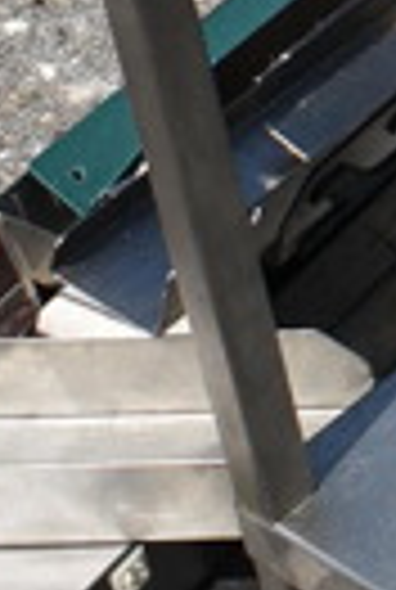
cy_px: -345
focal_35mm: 188
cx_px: 1242
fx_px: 3086
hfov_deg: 6.6
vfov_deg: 10.5
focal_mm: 18
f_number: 9
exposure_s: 1/320
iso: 100
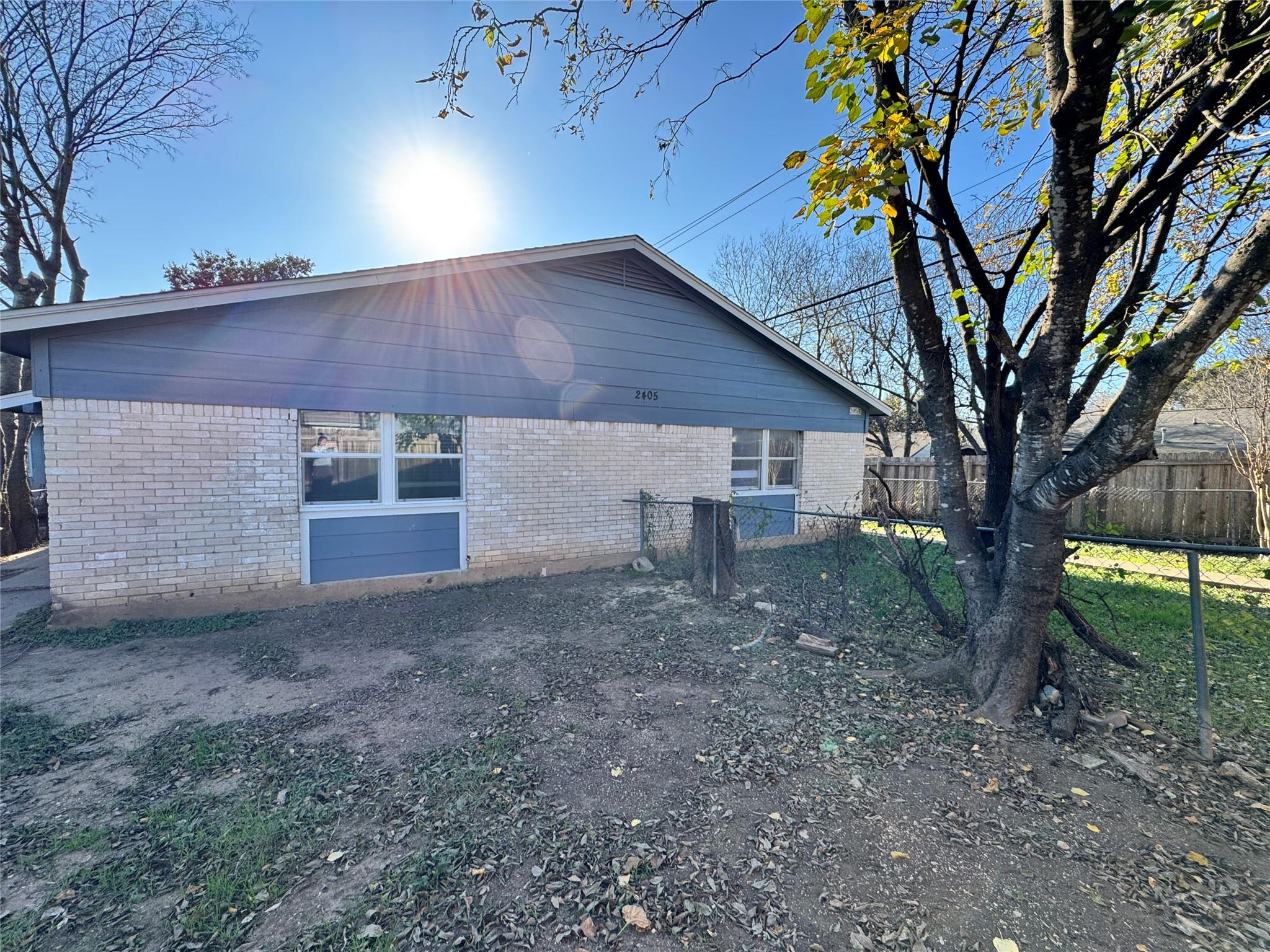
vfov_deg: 85.7
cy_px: 476
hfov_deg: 102.1
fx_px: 514
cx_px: 635
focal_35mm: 14
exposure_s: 1/505
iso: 40
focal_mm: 2.22
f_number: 2.2
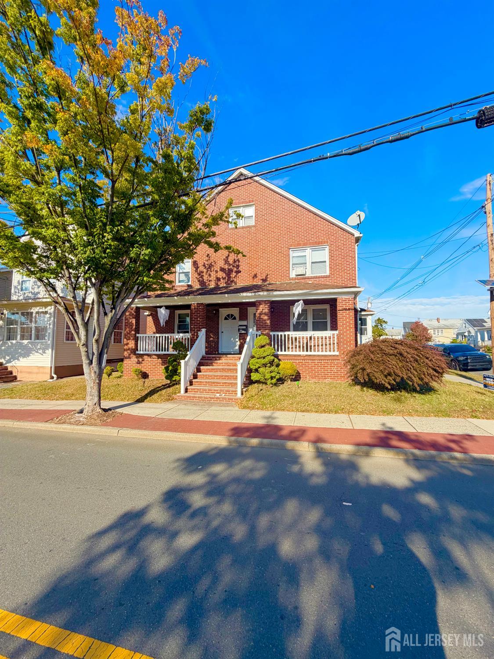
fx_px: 266
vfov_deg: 102.0
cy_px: 330
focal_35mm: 14
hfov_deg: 85.7
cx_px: 247
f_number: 2.2
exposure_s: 1/770
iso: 32
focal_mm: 2.22
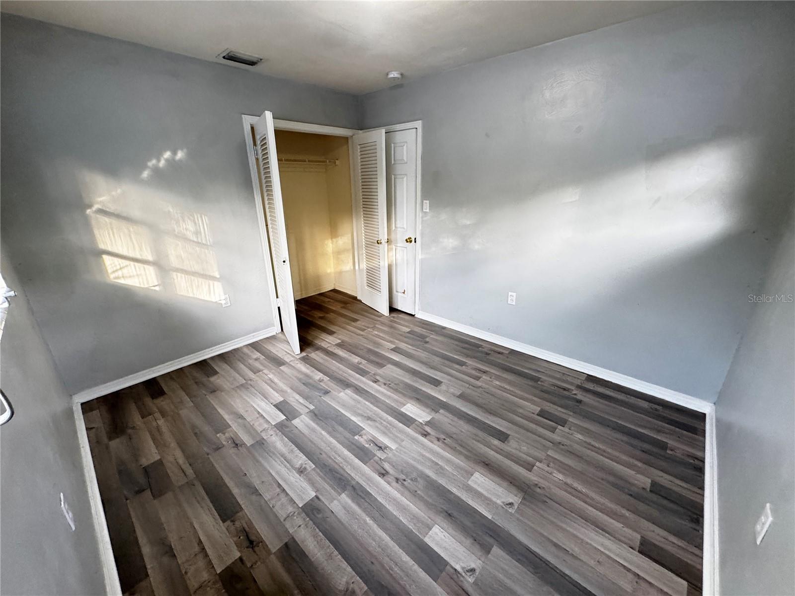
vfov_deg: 85.7
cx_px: 398
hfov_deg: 102.1
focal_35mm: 14
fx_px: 322
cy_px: 298
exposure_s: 1/70
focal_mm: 2.22
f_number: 2.2
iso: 320
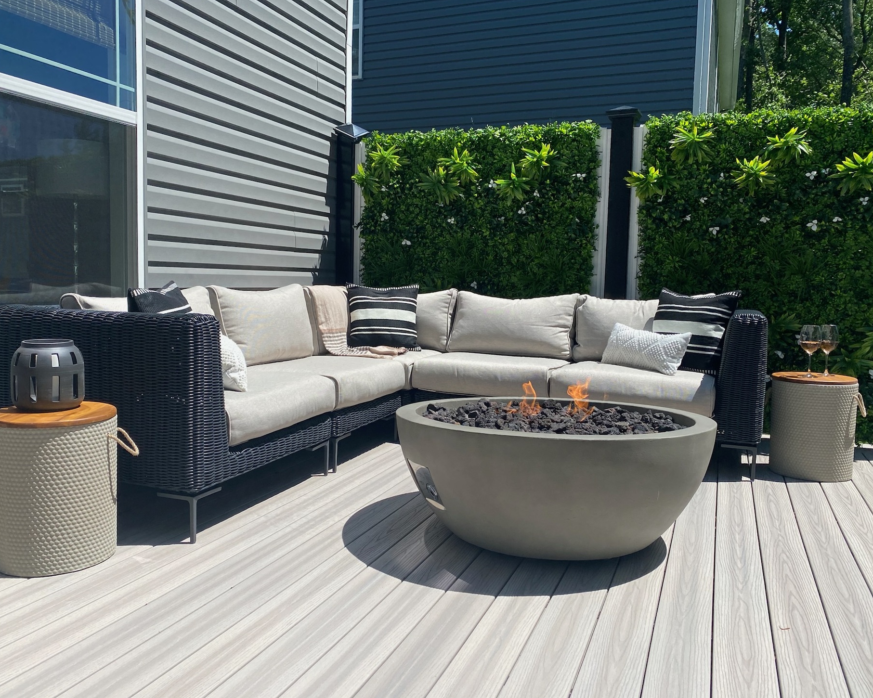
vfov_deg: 51.5
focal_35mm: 28
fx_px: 723
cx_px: 421
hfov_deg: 62.2
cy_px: 342
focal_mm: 4.25
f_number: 1.8
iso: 32
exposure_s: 1/3040
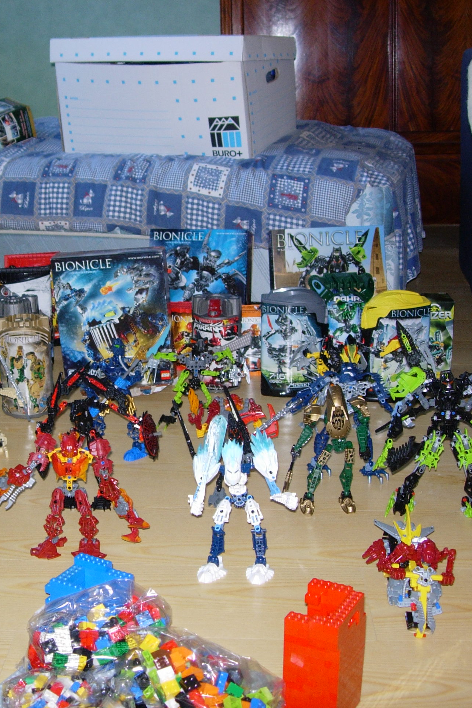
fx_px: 1042
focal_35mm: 53
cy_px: 353
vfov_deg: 37.5
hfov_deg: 25.1
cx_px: 100
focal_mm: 7.8
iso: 79
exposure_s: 1/64
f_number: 2.8
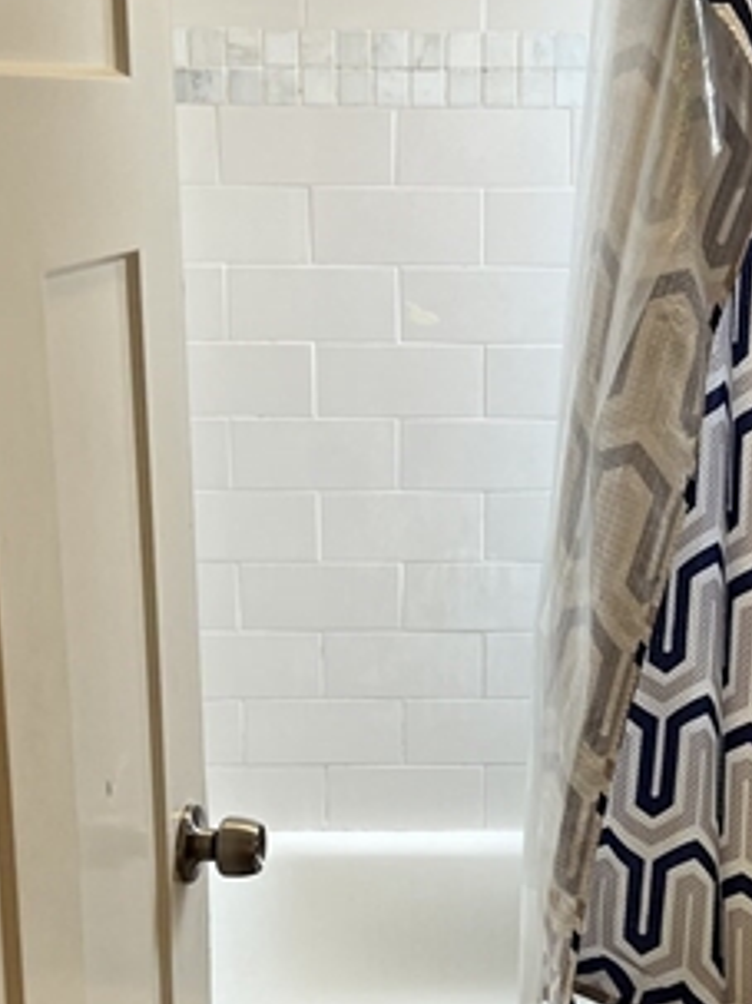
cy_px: 689
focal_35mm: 66
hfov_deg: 22.2
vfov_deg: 29.2
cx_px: 490
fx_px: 1913
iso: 125
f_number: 1.5
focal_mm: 5.7
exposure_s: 1/120
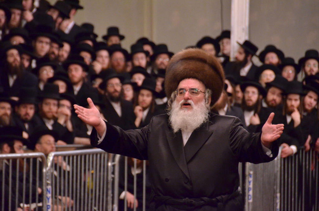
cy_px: 106
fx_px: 2653
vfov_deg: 4.6
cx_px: 160
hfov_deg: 6.9
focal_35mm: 300
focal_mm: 200
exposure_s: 1/60
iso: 2000
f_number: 5.6
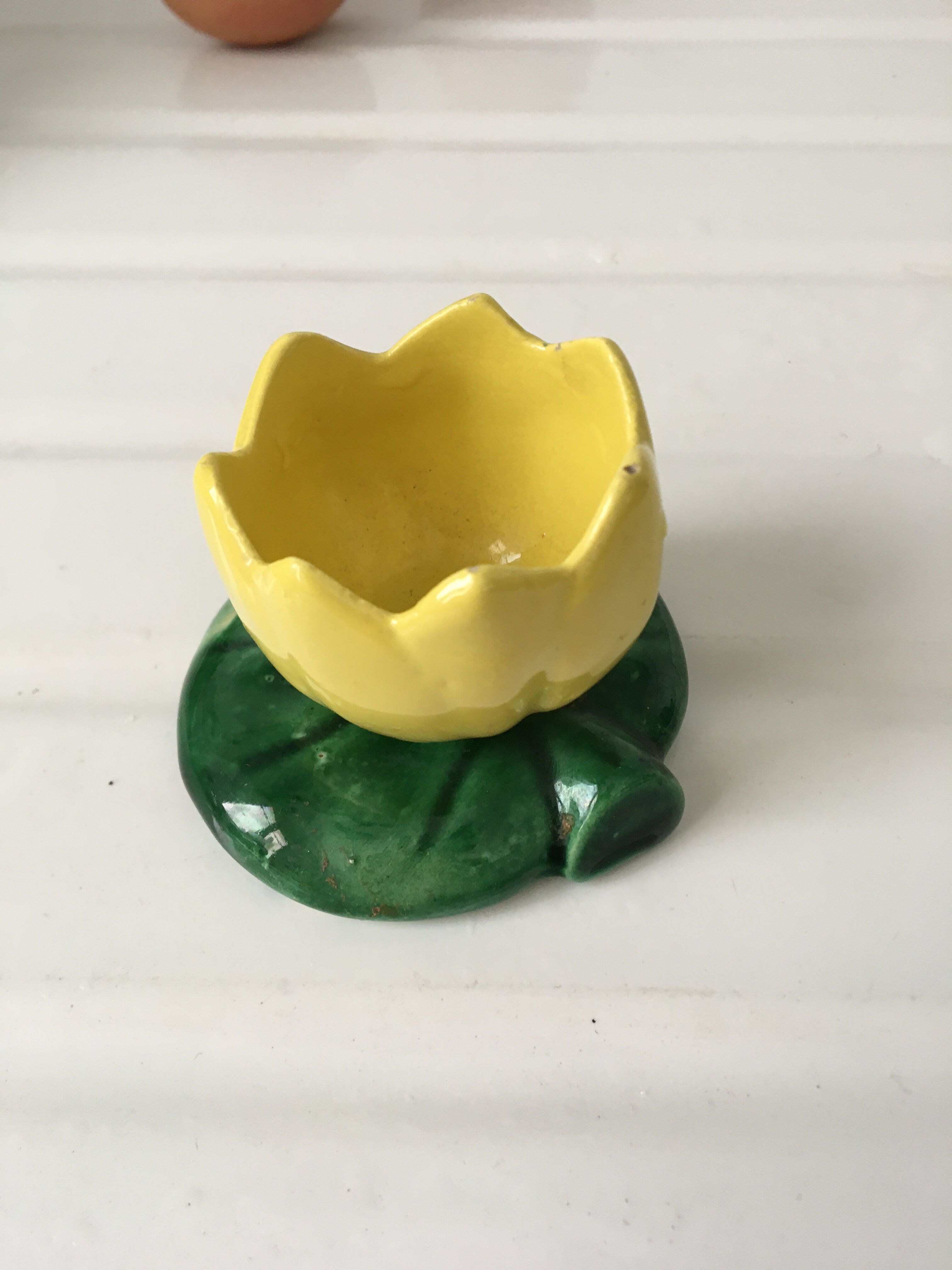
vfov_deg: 61.7
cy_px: 635
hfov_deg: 48.2
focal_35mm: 29
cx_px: 476
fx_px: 1063
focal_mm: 4.15
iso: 100
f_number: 2.2
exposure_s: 1/33
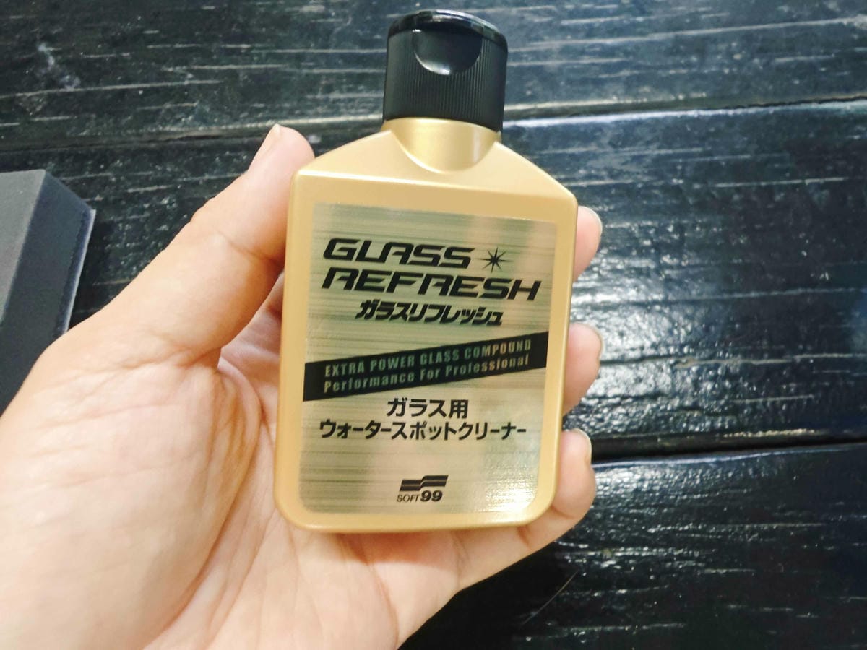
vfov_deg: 58.9
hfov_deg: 73.9
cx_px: 434
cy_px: 325
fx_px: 576
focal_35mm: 23
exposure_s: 1/20
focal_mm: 2.03
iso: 640
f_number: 1.8
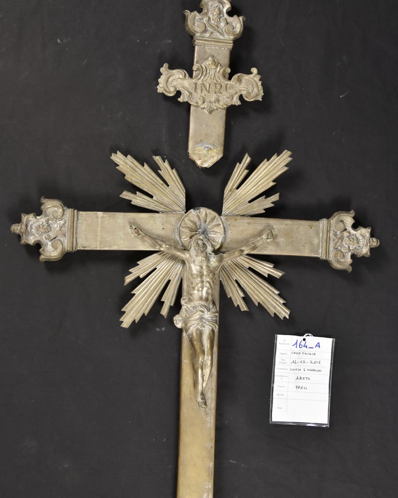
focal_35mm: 48
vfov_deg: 38.8
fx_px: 707
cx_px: 197
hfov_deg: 31.5
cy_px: 243
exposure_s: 1/60
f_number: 4
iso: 900
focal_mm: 28
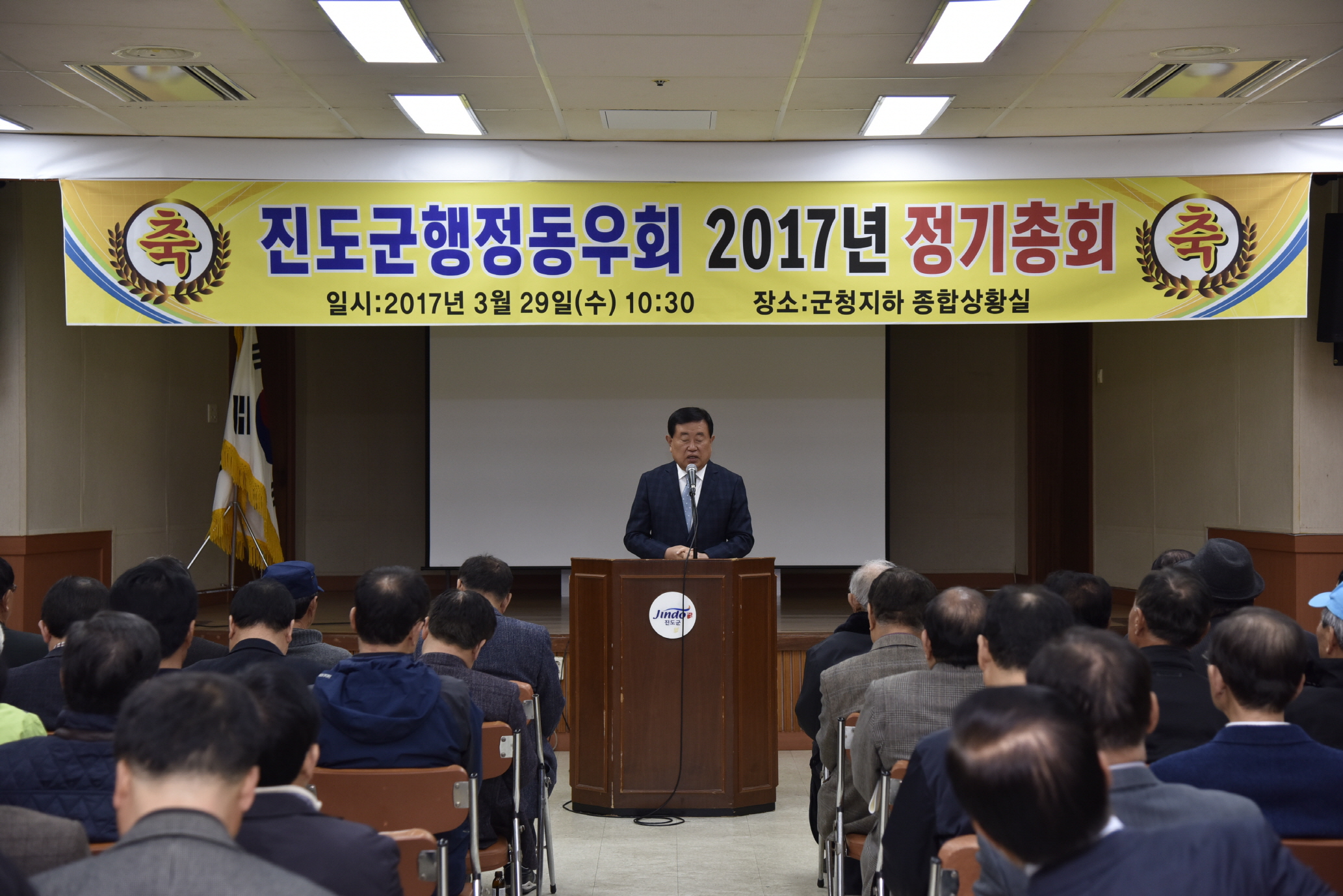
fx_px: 2425
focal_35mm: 65
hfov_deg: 31.0
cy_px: 448
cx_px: 672
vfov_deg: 20.9
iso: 640
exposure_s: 1/125
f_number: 4.5
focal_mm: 65
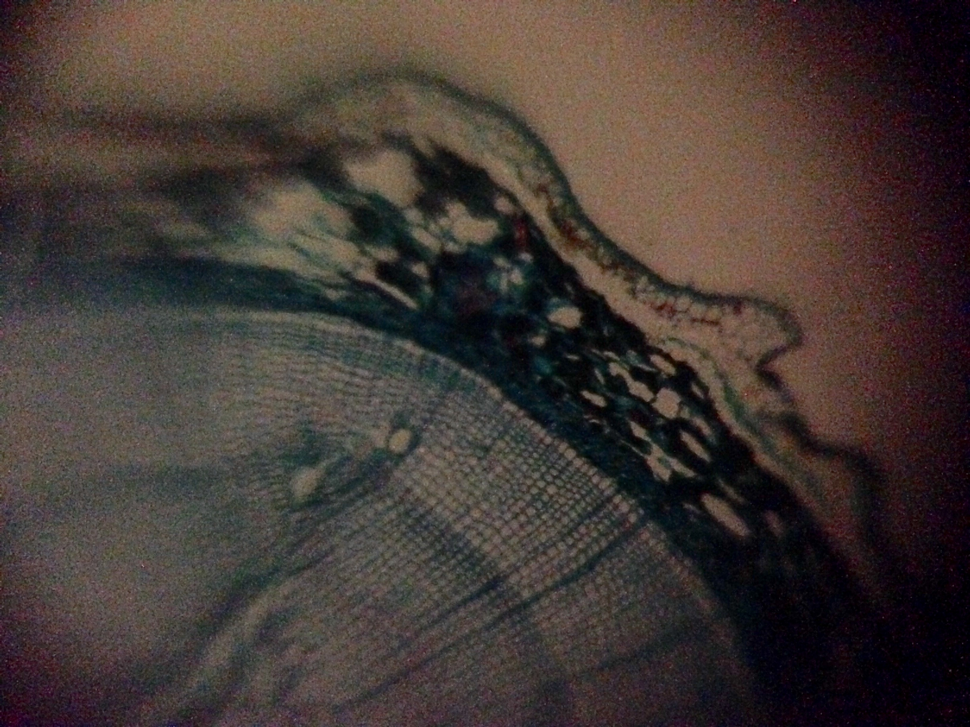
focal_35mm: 33
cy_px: 364
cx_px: 485
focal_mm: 4.12
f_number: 2.4
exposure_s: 1/15
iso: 3200
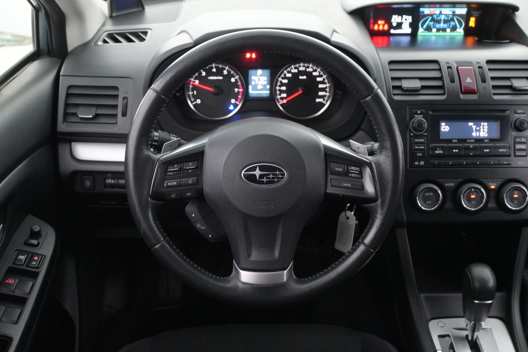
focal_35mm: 40
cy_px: 176
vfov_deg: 33.6
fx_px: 583
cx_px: 264
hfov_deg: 48.7
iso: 4500
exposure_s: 1/40
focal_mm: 26.5
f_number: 4.5
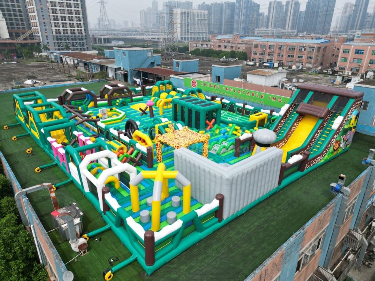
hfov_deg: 71.6
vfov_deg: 56.8
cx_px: 188
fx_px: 260
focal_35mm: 24
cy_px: 140
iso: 140
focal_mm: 6.72
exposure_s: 1/2000
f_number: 1.7
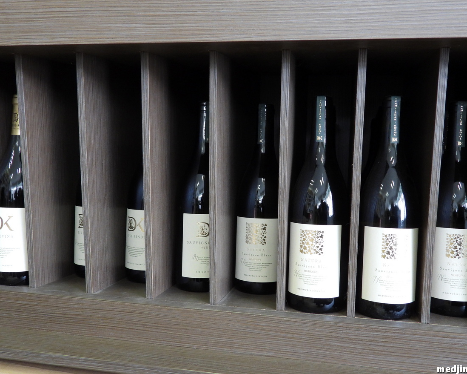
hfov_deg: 55.6
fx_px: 442
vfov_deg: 45.8
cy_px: 190
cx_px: 255
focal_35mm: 32
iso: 400
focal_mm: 5.4
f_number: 3.2
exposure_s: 1/20
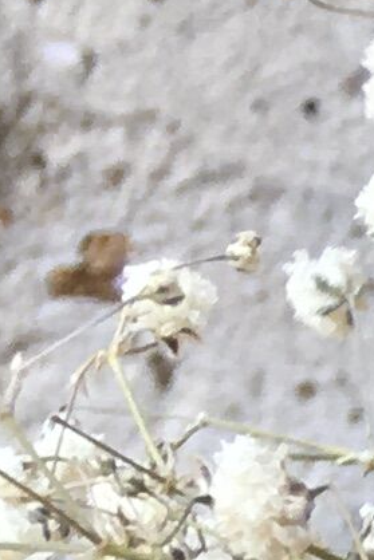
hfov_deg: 4.0
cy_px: 1131
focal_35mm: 291
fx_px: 4531
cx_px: 2182
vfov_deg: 6.8
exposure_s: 1/111
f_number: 2.2
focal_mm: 4.15
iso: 25
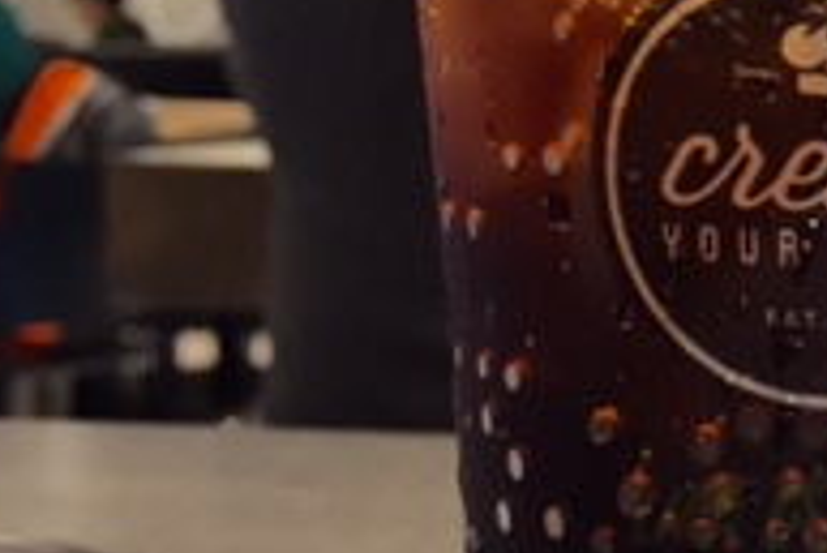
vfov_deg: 13.7
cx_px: 1303
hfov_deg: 17.8
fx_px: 2299
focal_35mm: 100
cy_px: 382
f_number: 2.2
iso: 80
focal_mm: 4.15
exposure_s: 1/33
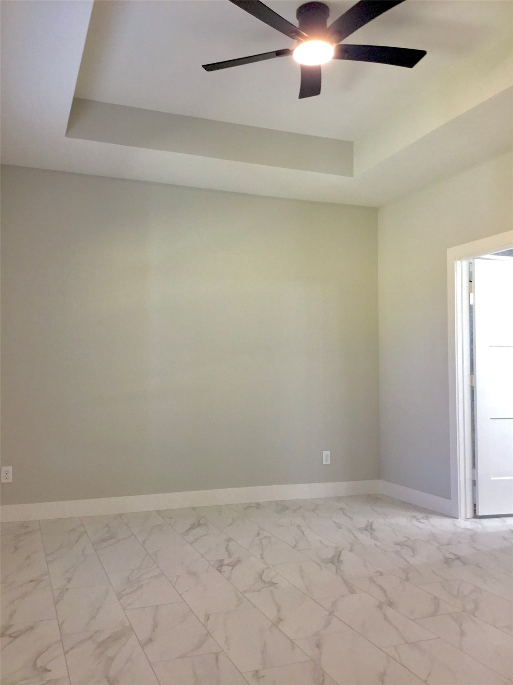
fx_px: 613
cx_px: 256
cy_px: 342
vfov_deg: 58.4
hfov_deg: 45.4
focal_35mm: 31
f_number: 2.4
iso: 50
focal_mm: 3.3
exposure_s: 1/30
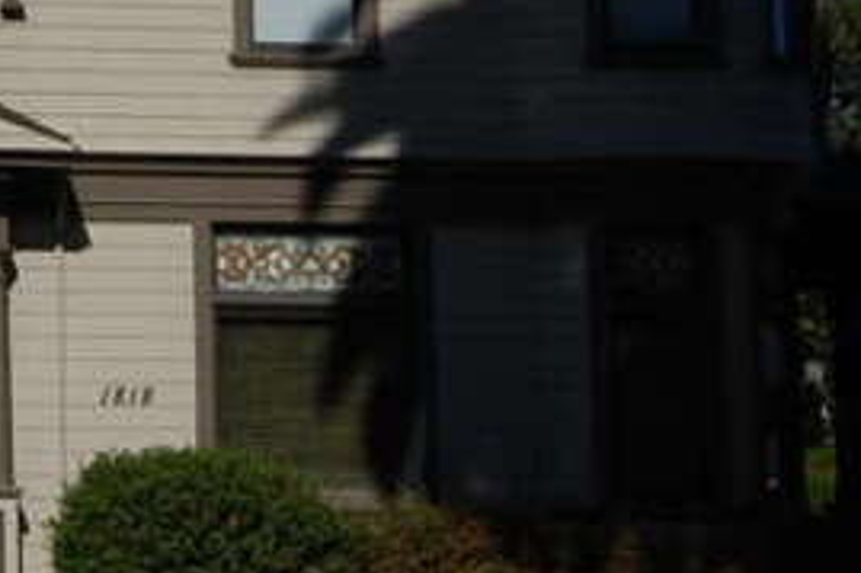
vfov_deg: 10.9
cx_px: -214
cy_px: -6
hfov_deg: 15.7
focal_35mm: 125
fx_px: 2988
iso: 200
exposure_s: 1/250
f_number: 16
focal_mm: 28
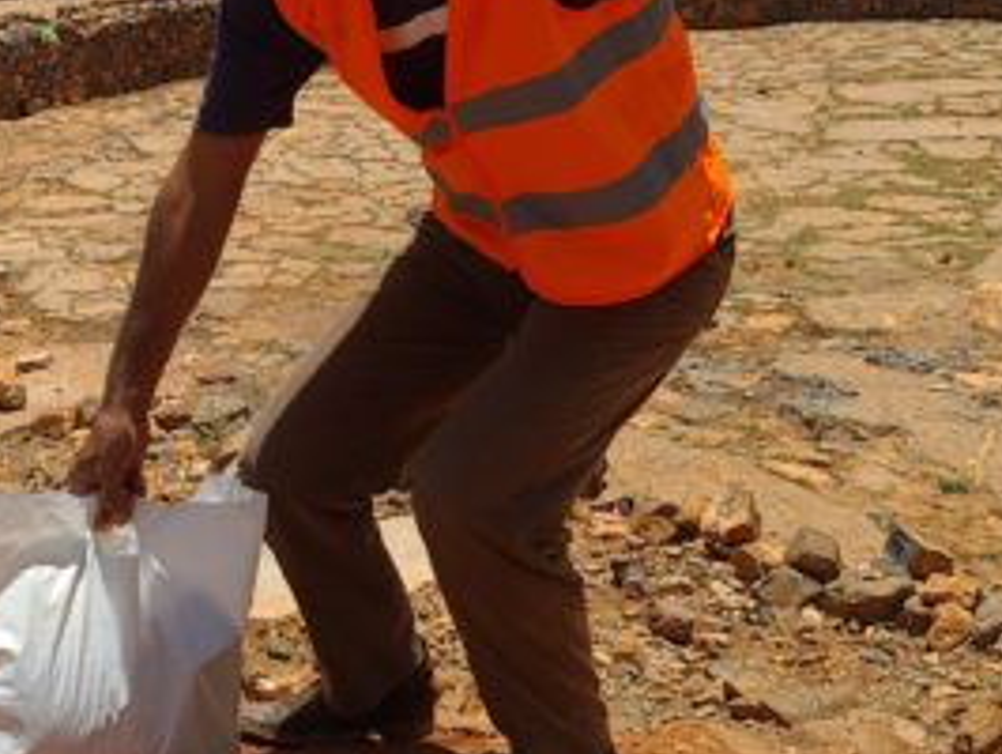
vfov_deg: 23.9
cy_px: 207
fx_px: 1767
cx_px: 98
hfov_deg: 30.3
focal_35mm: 61
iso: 50
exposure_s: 1/940
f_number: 1.8
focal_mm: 7
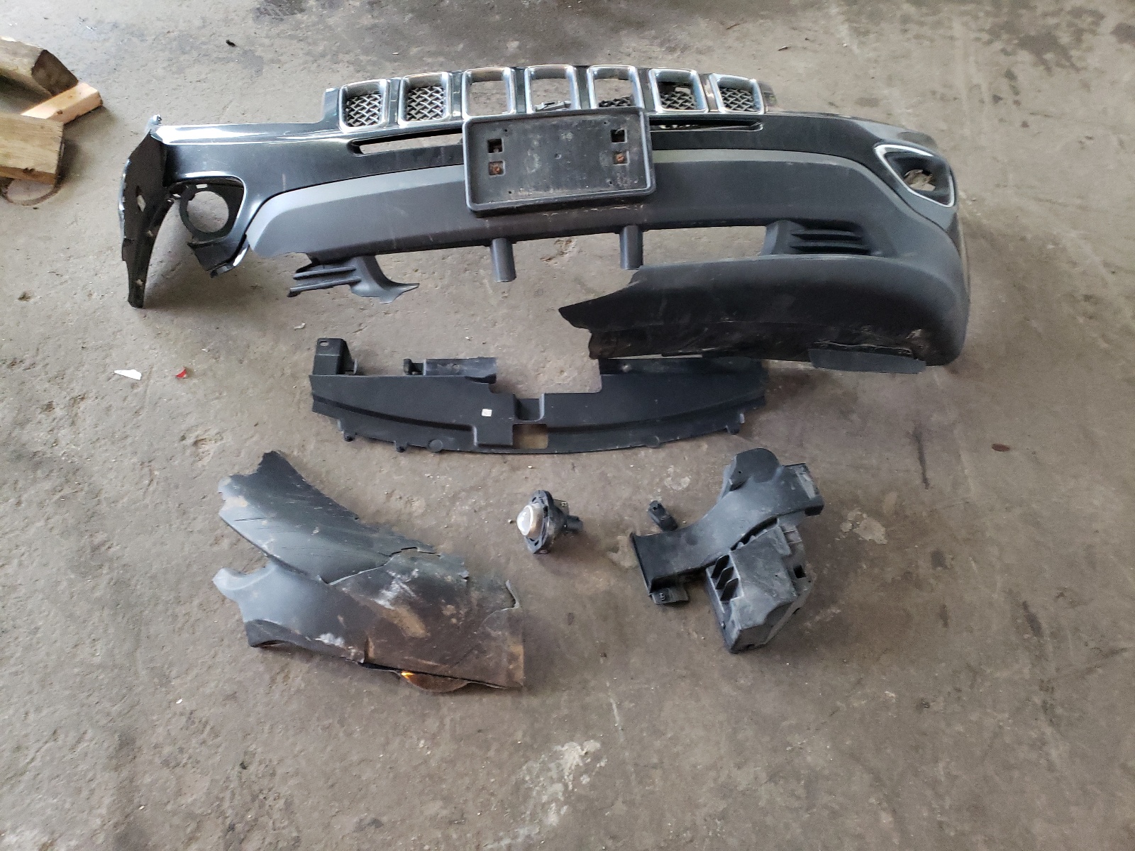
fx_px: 852
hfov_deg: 67.3
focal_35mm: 26
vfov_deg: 53.1
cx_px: 568
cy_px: 426
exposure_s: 1/30
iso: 437
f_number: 1.5
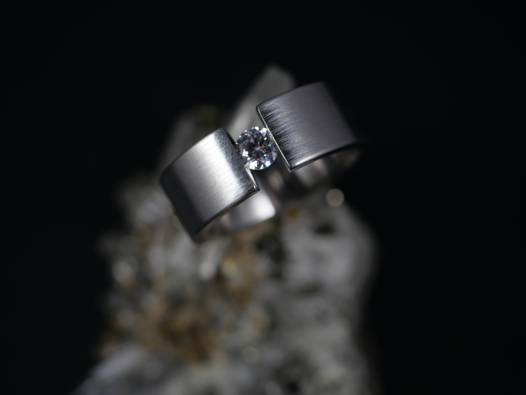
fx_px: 1368
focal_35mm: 90
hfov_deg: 21.8
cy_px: 198
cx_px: 263
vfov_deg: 16.4
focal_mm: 45
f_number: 4
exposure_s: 1/40
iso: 200
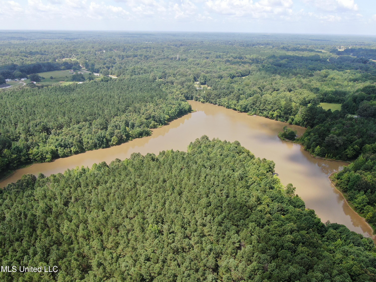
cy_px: 141
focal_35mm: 24
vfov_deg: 56.8
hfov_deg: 71.6
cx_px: 188
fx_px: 261
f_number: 2.8
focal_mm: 4.39
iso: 100
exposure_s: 1/640
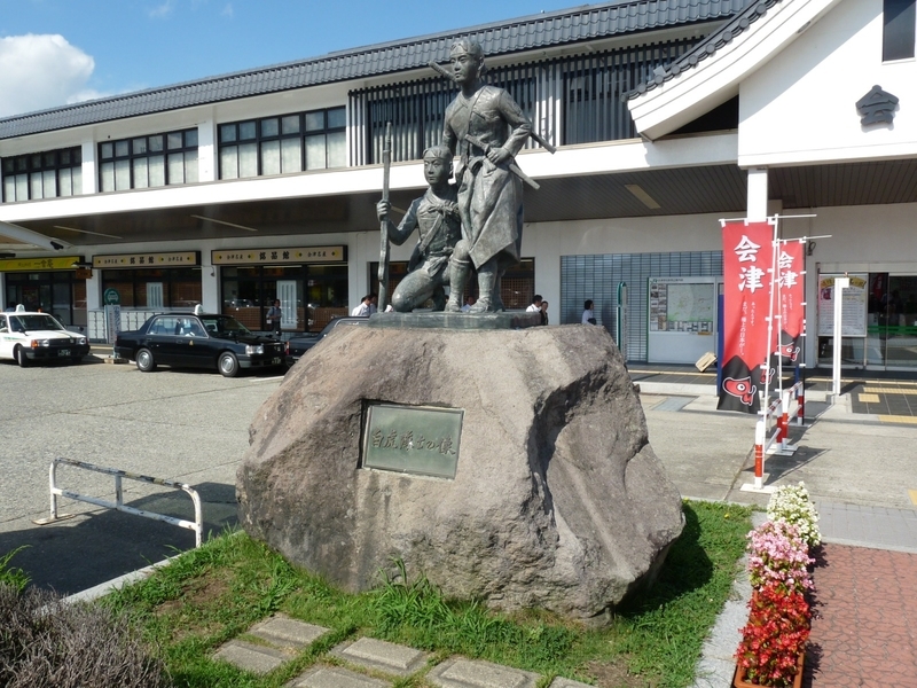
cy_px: 344
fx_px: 715
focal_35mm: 27
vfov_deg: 51.4
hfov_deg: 65.3
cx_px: 458
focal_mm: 4.8
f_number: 5.6
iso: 100
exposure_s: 1/500
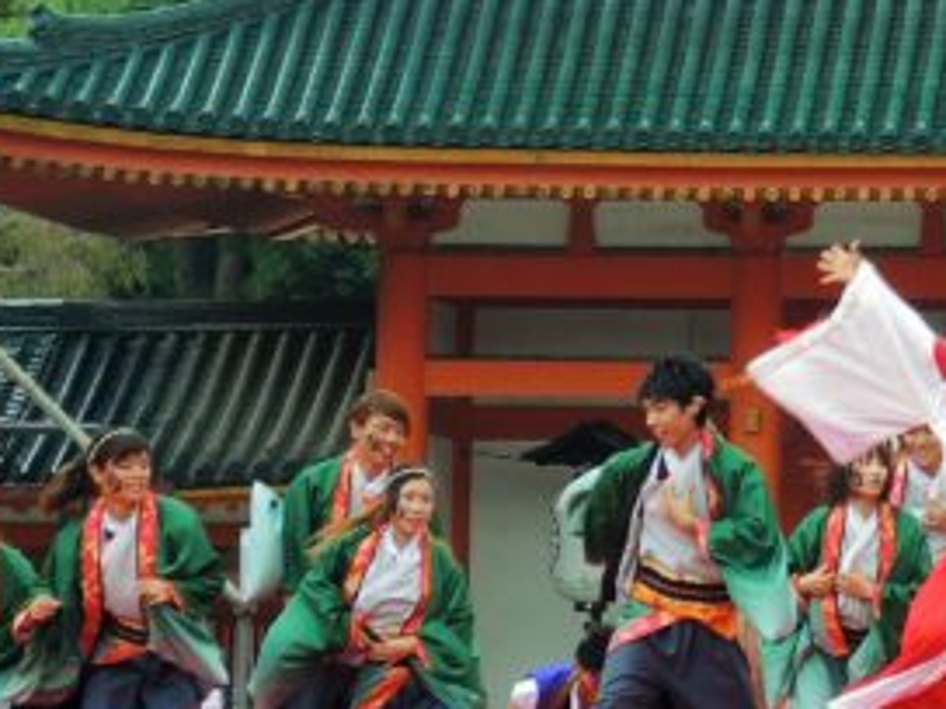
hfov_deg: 4.5
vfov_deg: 3.4
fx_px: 12024
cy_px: -66
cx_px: 1287
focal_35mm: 440
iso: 100
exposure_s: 1/250
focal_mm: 25
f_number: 3.5
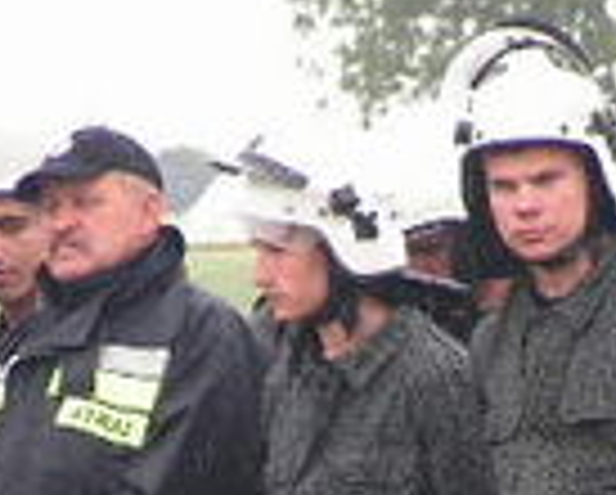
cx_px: 229
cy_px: 637
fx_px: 12579
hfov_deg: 2.8
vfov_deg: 2.3
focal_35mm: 689
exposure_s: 1/250
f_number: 3.4
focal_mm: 32.4
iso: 160
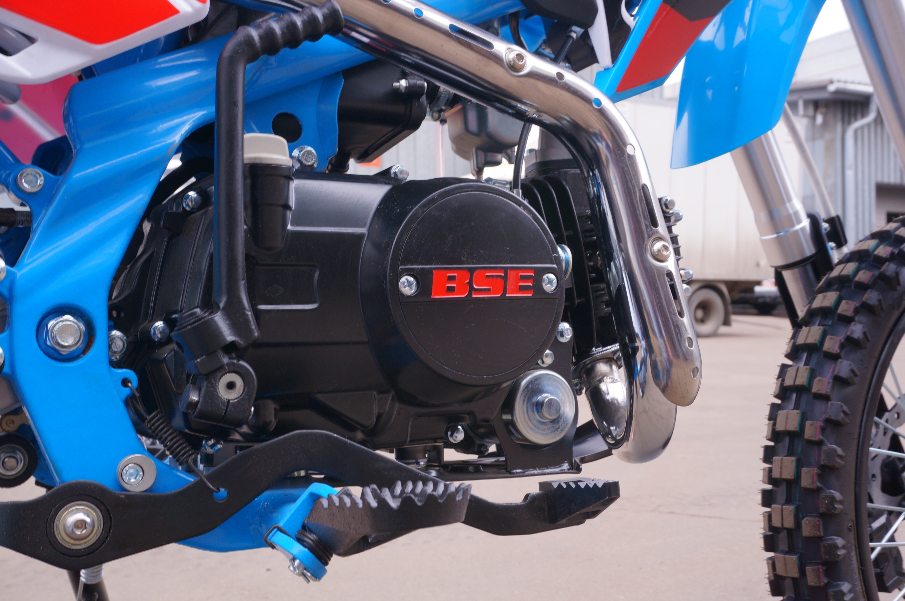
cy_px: 300
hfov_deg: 49.6
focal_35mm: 39
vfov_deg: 34.1
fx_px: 979
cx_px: 452
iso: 200
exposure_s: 1/20
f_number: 10
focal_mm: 26
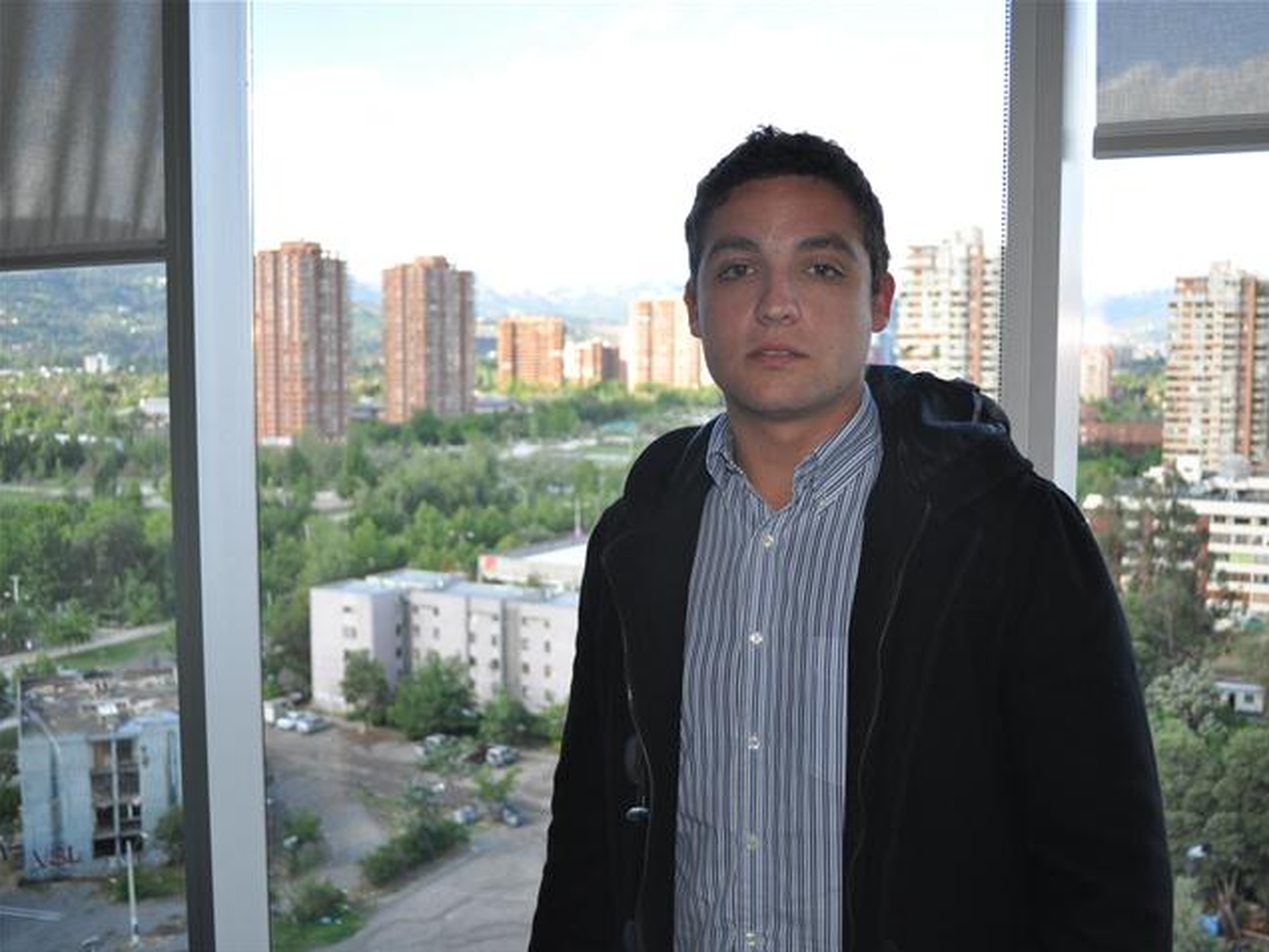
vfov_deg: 39.7
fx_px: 1320
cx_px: 716
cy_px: 477
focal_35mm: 36
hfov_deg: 51.2
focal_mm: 22
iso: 360
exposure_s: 1/200
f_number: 4
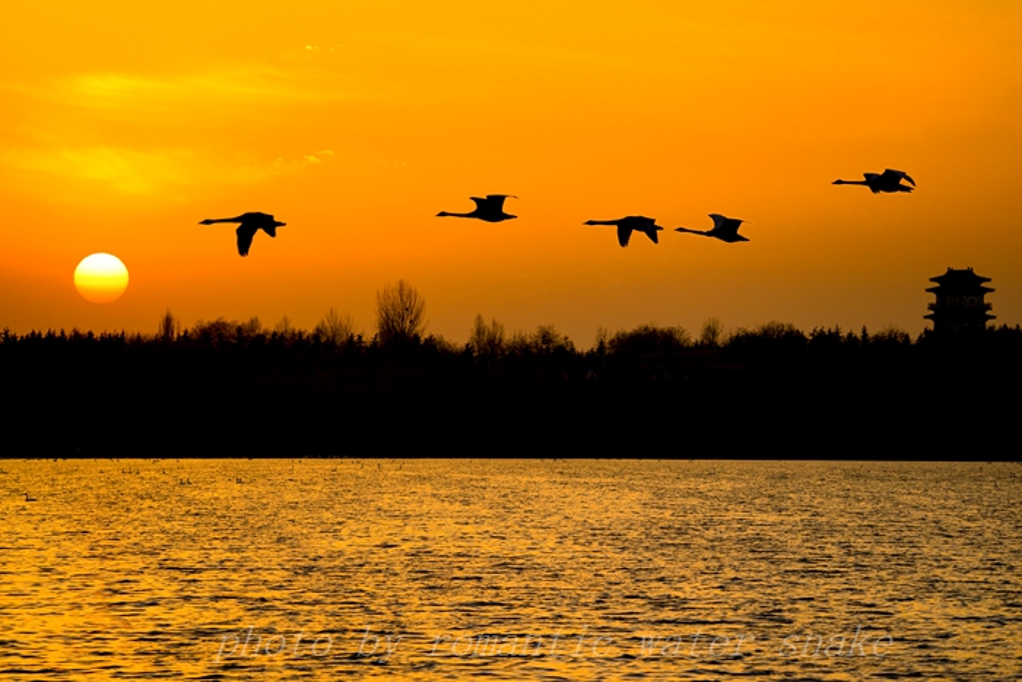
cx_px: 511
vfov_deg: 6.9
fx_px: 5679
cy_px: 341
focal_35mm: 200
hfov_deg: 10.3
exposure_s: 1/1250
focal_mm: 200
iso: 400
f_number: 6.3
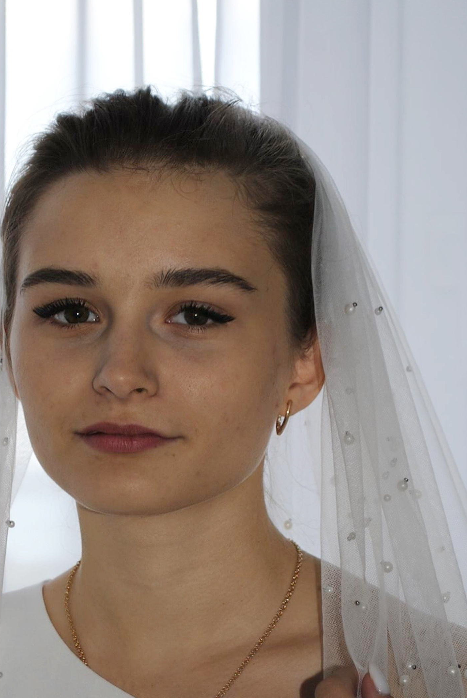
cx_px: 145
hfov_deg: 11.4
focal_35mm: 120
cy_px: 416
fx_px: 2328
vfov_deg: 17.0
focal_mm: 44
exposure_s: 1/125
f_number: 5.3
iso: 100
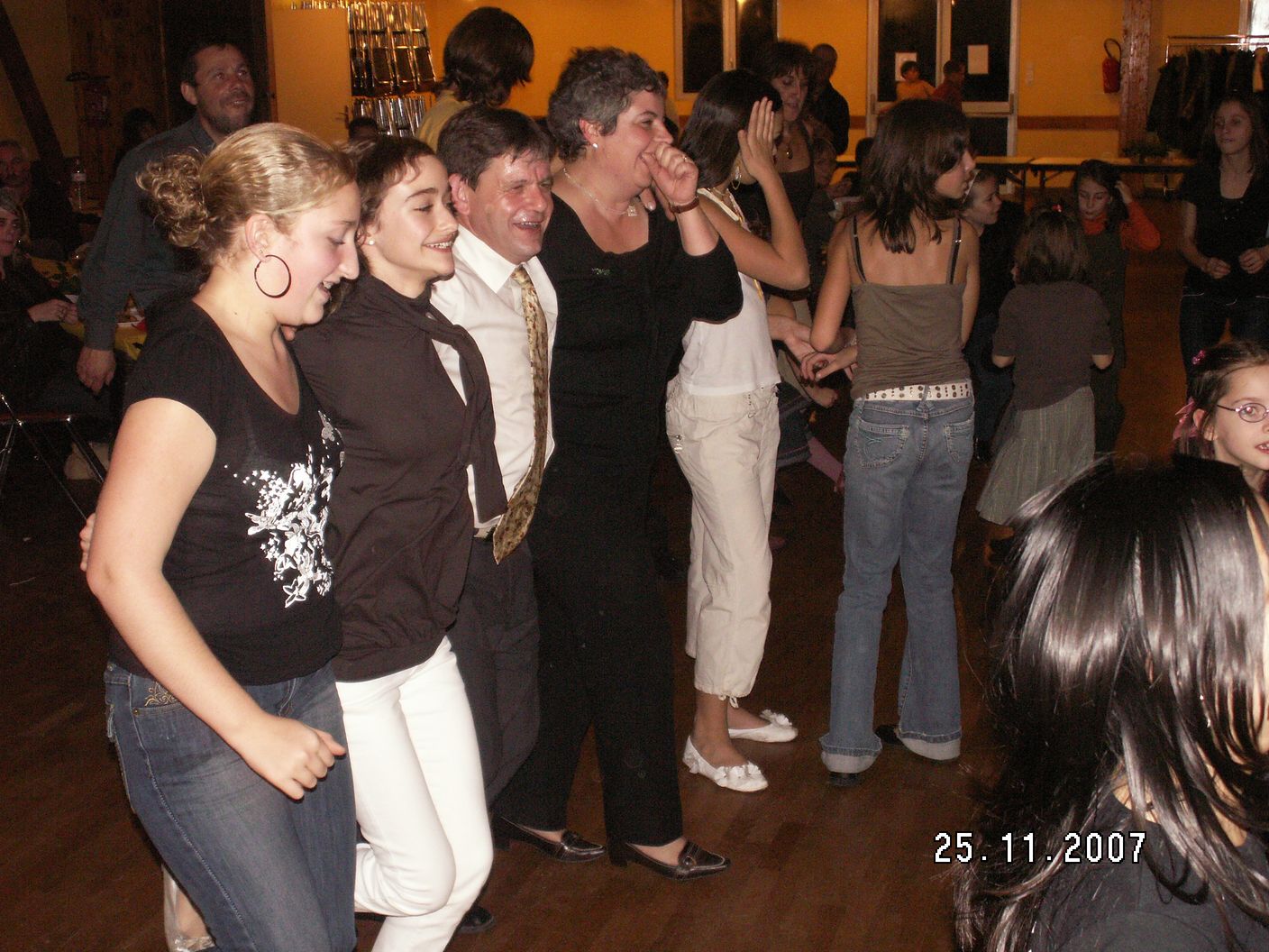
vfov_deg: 29.1
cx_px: 634
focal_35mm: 50
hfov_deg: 38.2
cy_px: 476
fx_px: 1833
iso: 160
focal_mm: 8.29
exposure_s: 1/40
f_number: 3.2
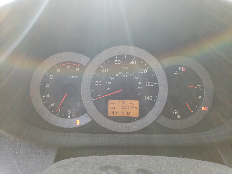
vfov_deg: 53.1
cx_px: 116
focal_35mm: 26
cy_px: 87
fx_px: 174
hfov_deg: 67.3
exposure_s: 1/123
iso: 50
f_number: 1.5
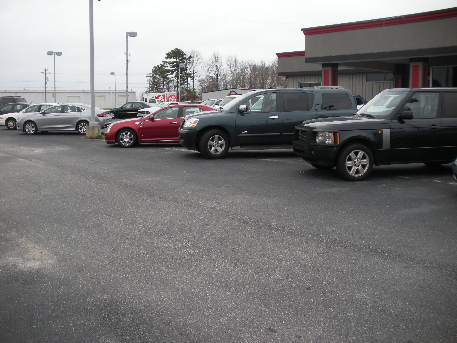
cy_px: 172
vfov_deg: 39.7
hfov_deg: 51.4
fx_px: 475
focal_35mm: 36
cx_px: 228
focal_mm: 6.3
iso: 64
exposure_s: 1/164
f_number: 3.5
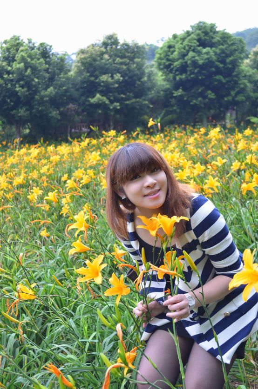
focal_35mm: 52
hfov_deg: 25.6
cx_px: 129
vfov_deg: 37.9
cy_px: 194
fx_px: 567
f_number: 5.6
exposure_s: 1/80
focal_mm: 35
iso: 200
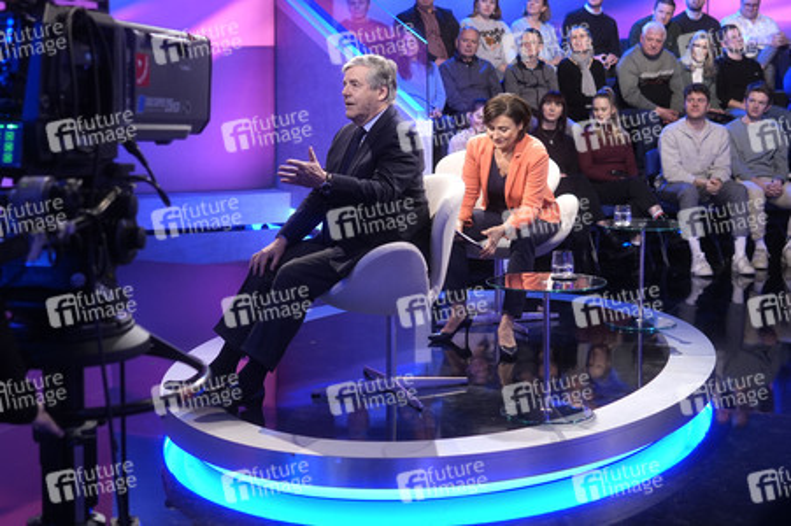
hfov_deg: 43.6
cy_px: 263
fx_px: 988
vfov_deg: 29.8
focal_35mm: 45
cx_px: 396
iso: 640
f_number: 2.2
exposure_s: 1/50
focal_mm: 30
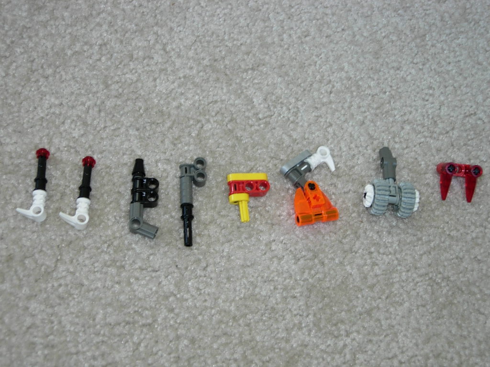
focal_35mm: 61
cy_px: 184
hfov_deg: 31.7
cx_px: 245
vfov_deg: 24.0
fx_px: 863
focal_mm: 12.7
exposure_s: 1/17.4
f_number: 3.5
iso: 79
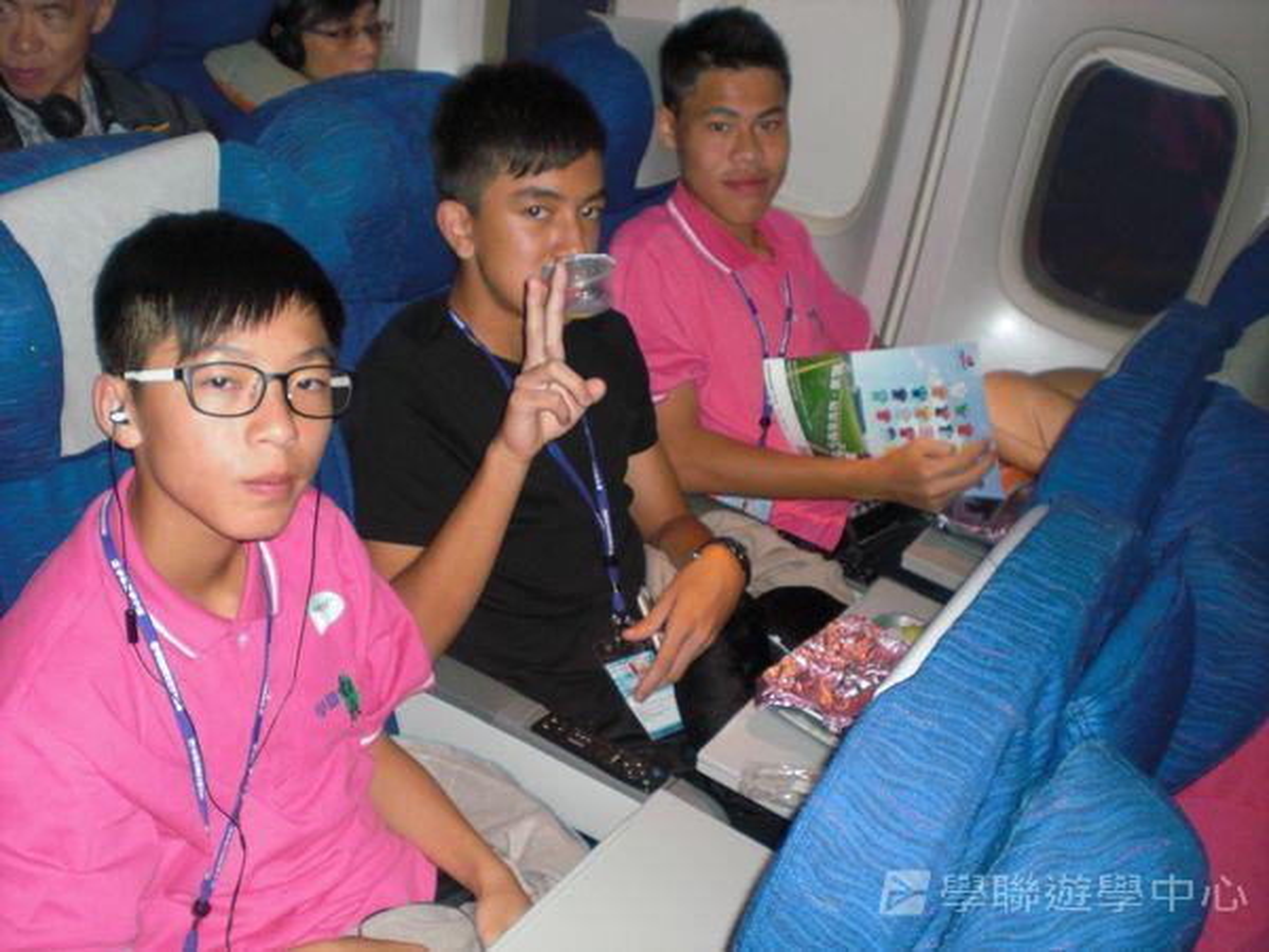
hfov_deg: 49.0
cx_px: 634
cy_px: 476
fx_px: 1393
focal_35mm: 38
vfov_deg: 37.7
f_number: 3.1
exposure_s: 1/60
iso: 200
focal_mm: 6.3
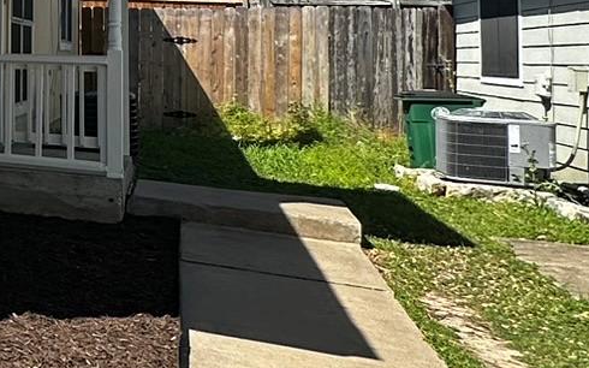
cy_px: -7
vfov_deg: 20.2
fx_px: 995
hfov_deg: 20.7
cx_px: -510
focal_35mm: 62
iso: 50
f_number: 2.2
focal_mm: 2.22
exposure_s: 1/1770
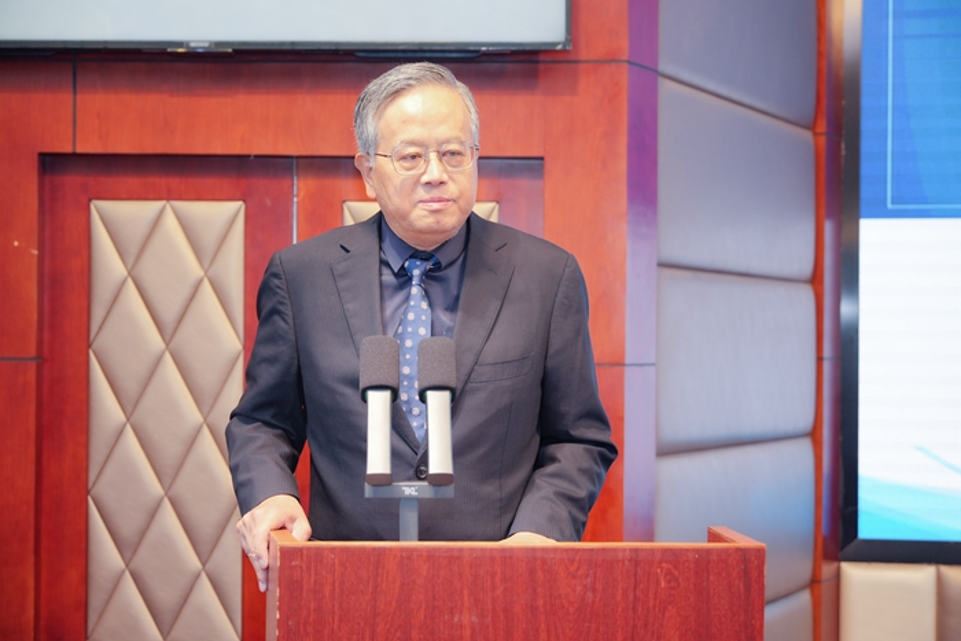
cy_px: 320
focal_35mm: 58
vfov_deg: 23.4
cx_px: 480
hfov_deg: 34.5
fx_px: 1548
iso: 800
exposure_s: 1/100
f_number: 4
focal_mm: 58
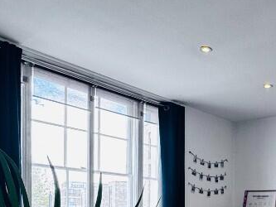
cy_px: 220
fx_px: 343
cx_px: 277
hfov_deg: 38.8
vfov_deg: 30.5
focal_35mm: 43
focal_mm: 2.22
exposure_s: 1/99
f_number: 2.2
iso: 100
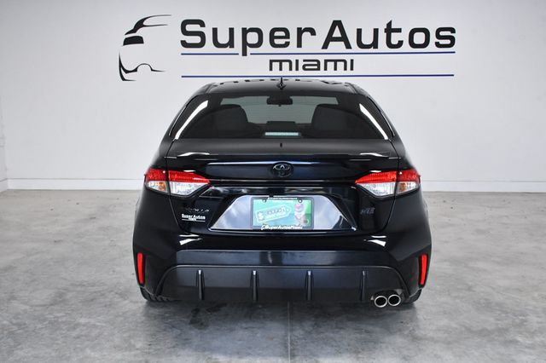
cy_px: 182
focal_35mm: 40
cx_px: 273
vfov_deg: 33.4
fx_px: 606
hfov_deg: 48.5
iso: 2500
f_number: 9
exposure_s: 1/320
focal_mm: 27
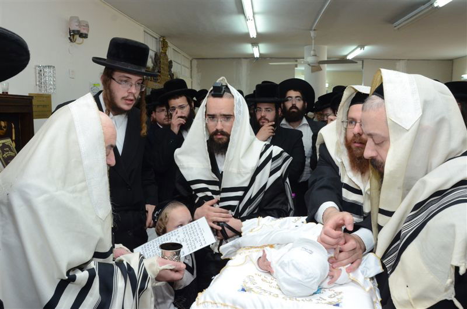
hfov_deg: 67.5
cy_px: 154
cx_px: 234
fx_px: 350
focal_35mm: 27
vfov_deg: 47.7
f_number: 8
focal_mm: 18
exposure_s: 1/80
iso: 1250
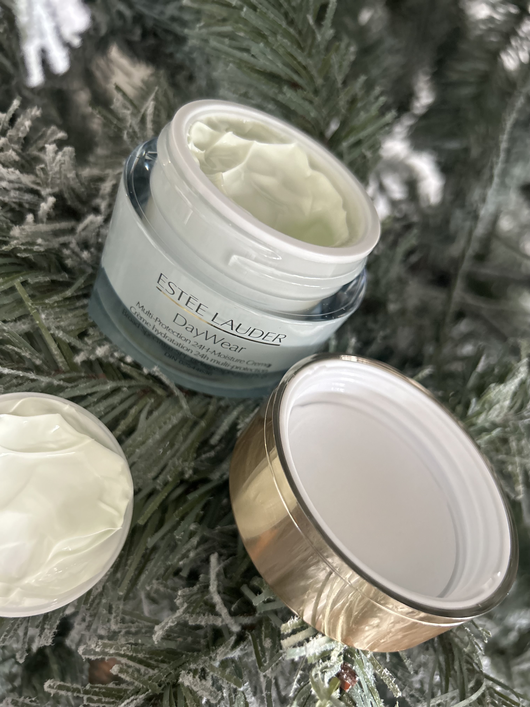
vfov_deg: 67.3
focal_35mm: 26
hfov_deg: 53.1
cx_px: 265
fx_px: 531
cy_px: 354
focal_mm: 5.7
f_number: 1.5
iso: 500
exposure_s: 1/50
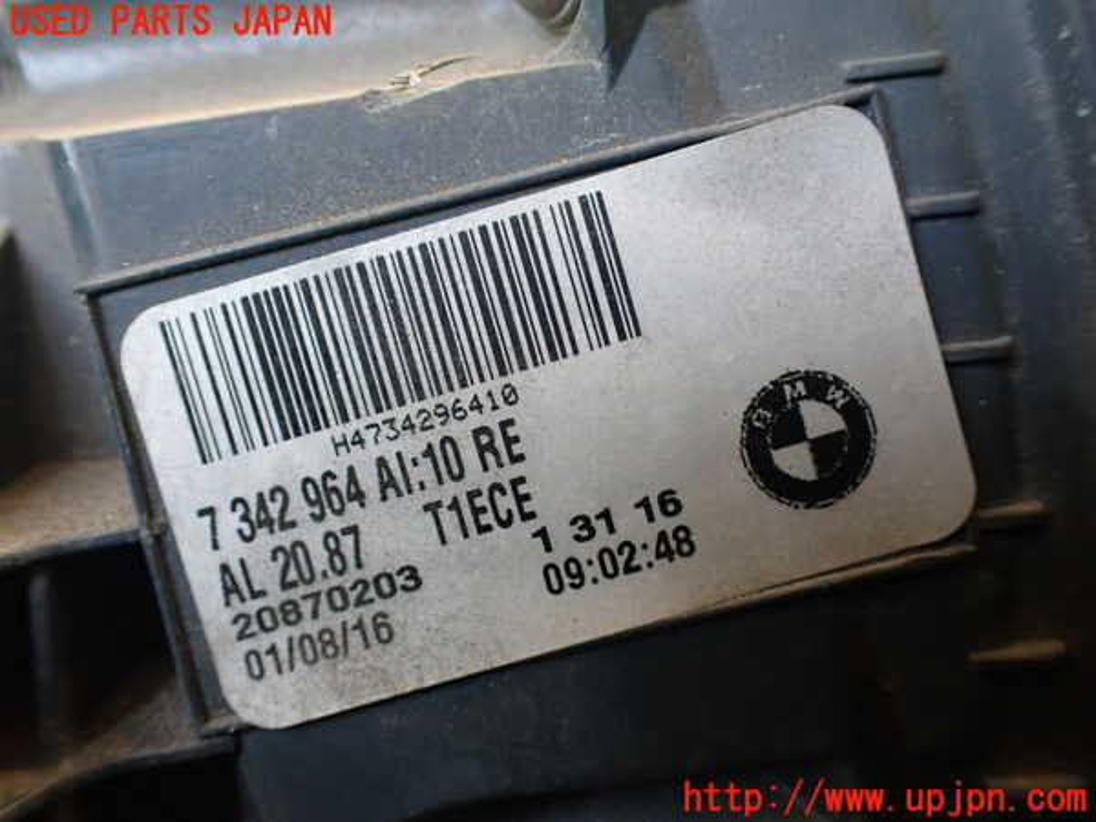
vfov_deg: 46.8
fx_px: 950
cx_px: 548
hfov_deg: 60.0
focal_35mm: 30
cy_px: 411
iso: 320
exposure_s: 1/125
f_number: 2.3
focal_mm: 5.4
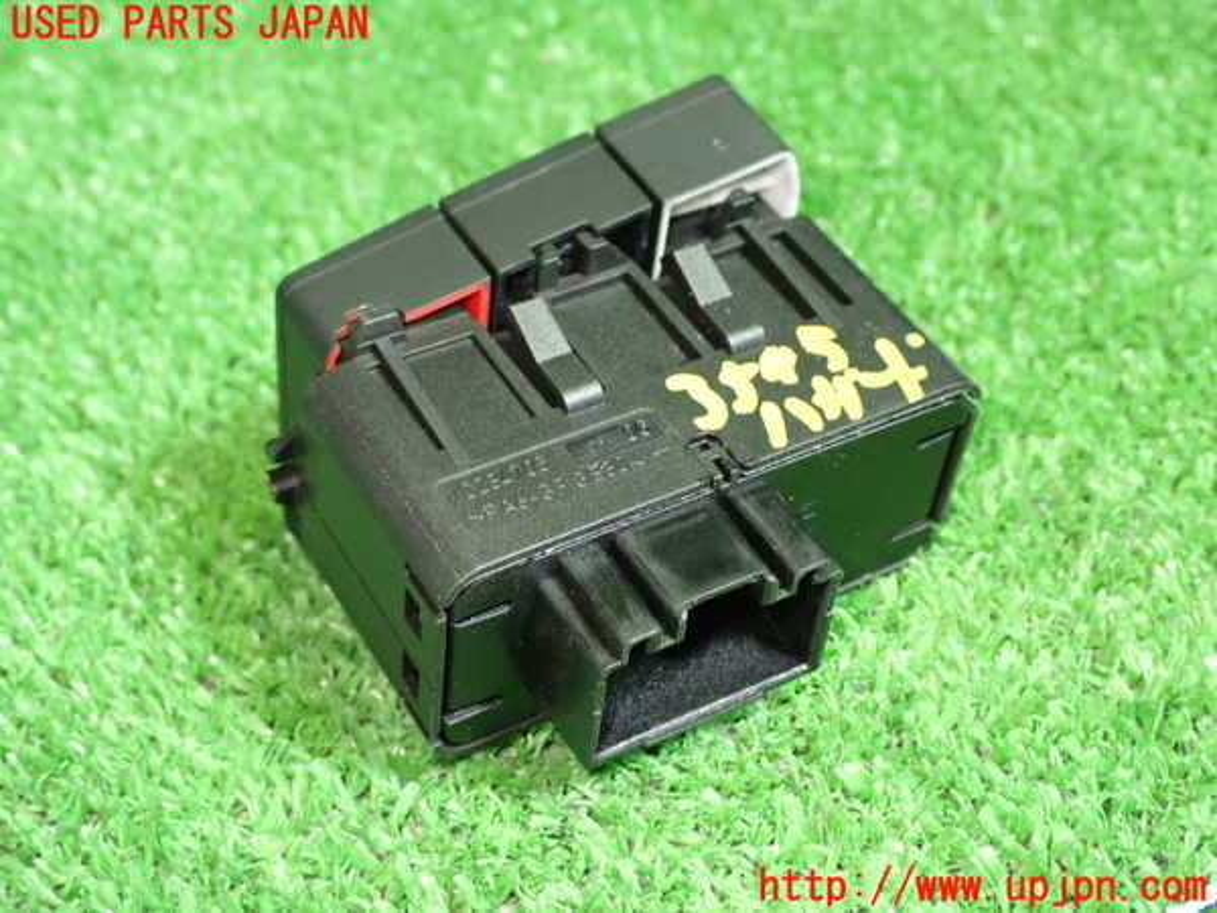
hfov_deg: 33.2
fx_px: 2039
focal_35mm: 58
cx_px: 608
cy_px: 456
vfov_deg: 25.2
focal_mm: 10.35
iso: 800
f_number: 3.5
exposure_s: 1/25
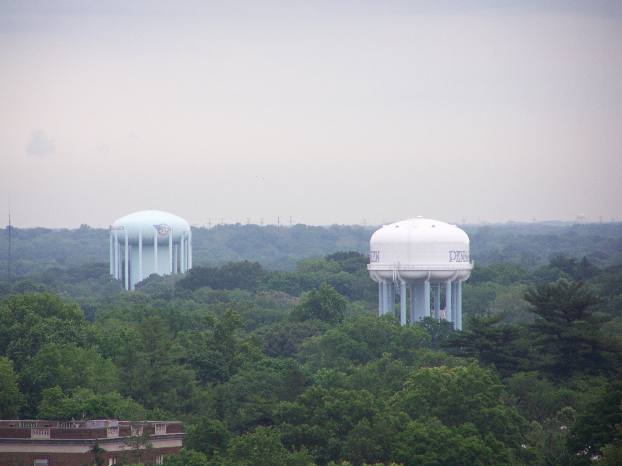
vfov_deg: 3.9
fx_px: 6828
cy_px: 233
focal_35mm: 380
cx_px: 311
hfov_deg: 5.2
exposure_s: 1/400
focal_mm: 63
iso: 160
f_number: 3.7
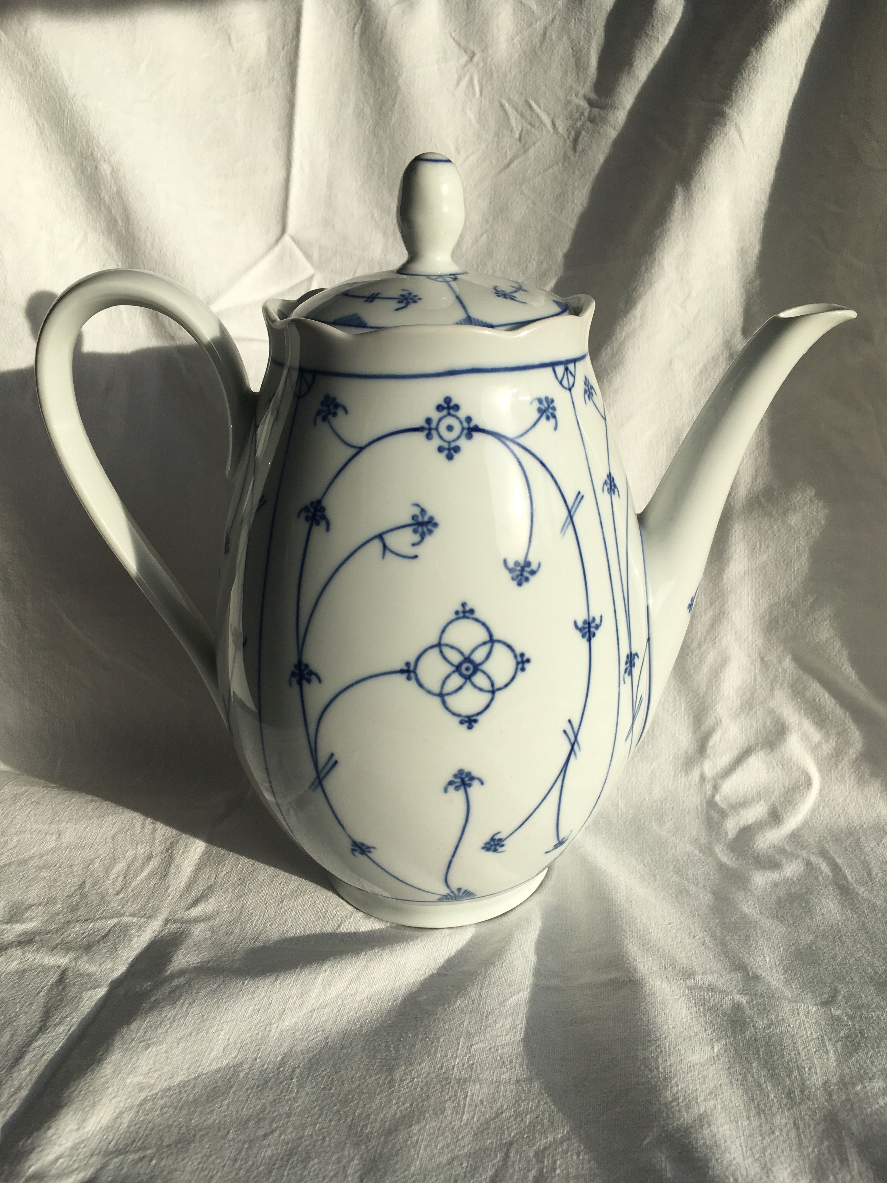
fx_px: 991
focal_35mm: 29
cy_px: 592
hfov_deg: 48.2
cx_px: 444
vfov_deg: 61.7
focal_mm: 4.15
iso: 25
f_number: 2.2
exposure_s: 1/1183
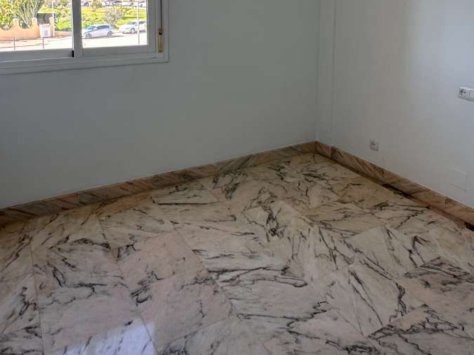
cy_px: 44
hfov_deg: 58.3
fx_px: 425
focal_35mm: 31
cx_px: 251
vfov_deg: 42.2
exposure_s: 1/121
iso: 40
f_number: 2.2
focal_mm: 2.22
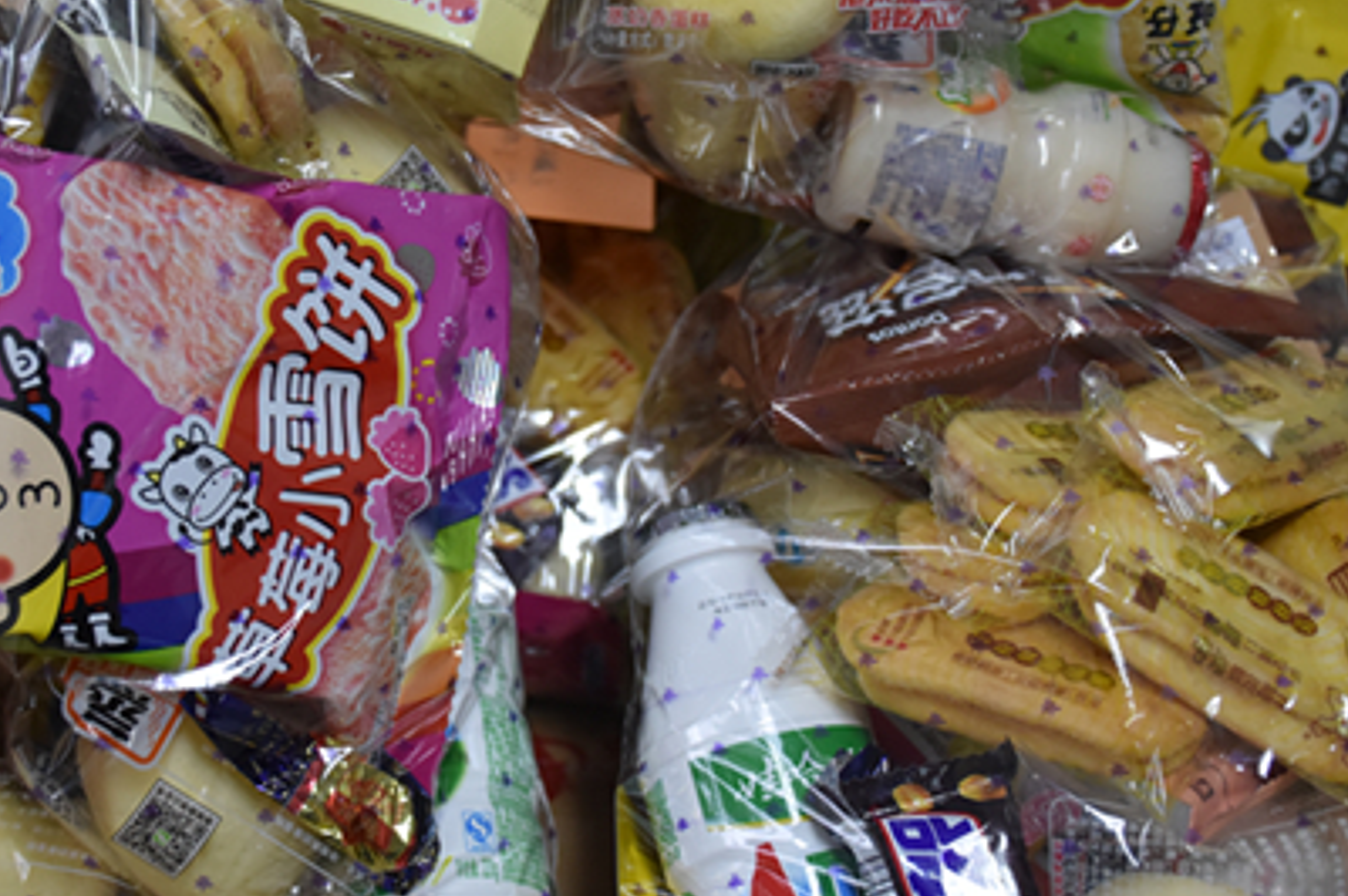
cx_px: 600
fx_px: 2273
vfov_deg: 22.3
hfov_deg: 33.0
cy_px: 345
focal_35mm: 61
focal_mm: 27
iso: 800
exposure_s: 1/60
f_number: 4
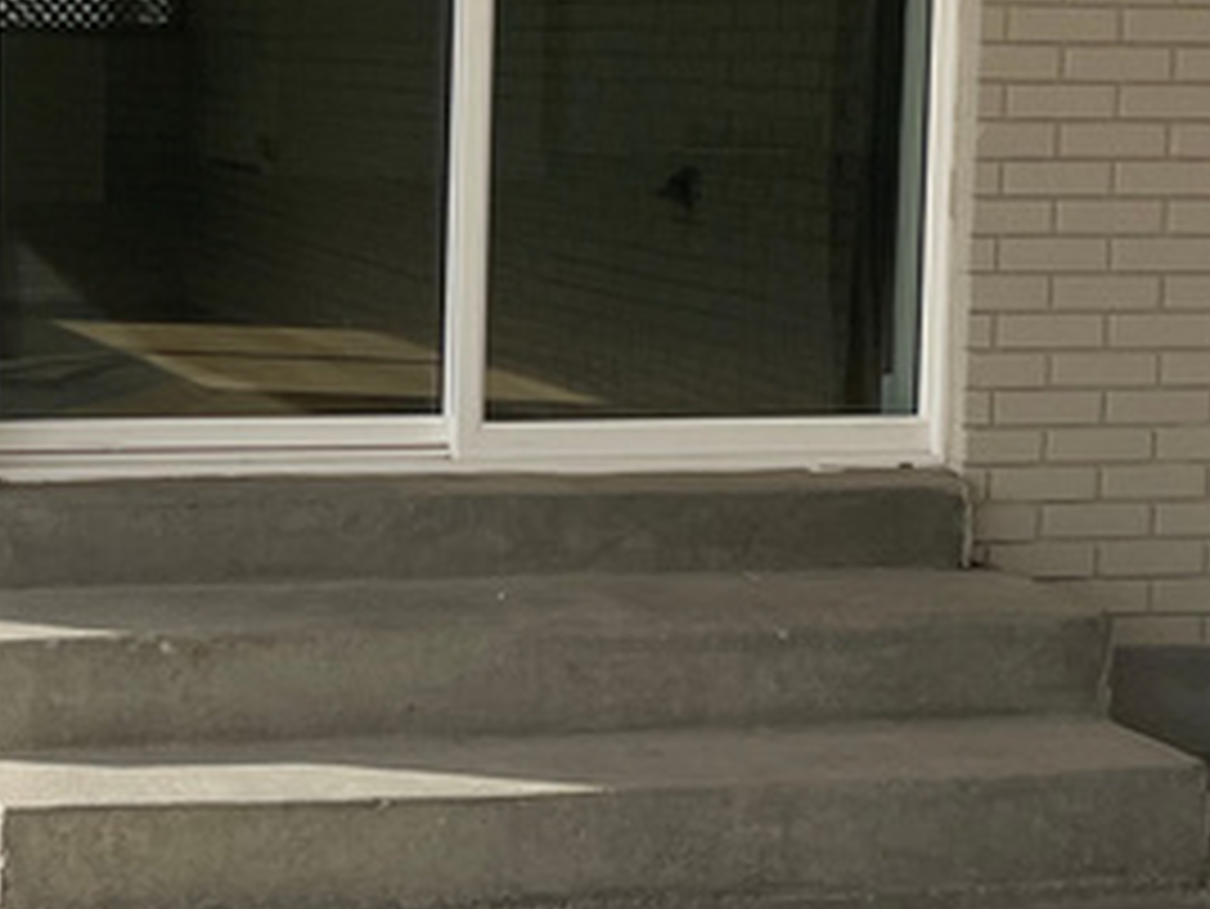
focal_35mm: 99
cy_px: 212
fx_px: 3462
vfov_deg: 14.9
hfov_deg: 19.4
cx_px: 90
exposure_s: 1/5376
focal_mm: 5.1
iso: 50
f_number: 1.6
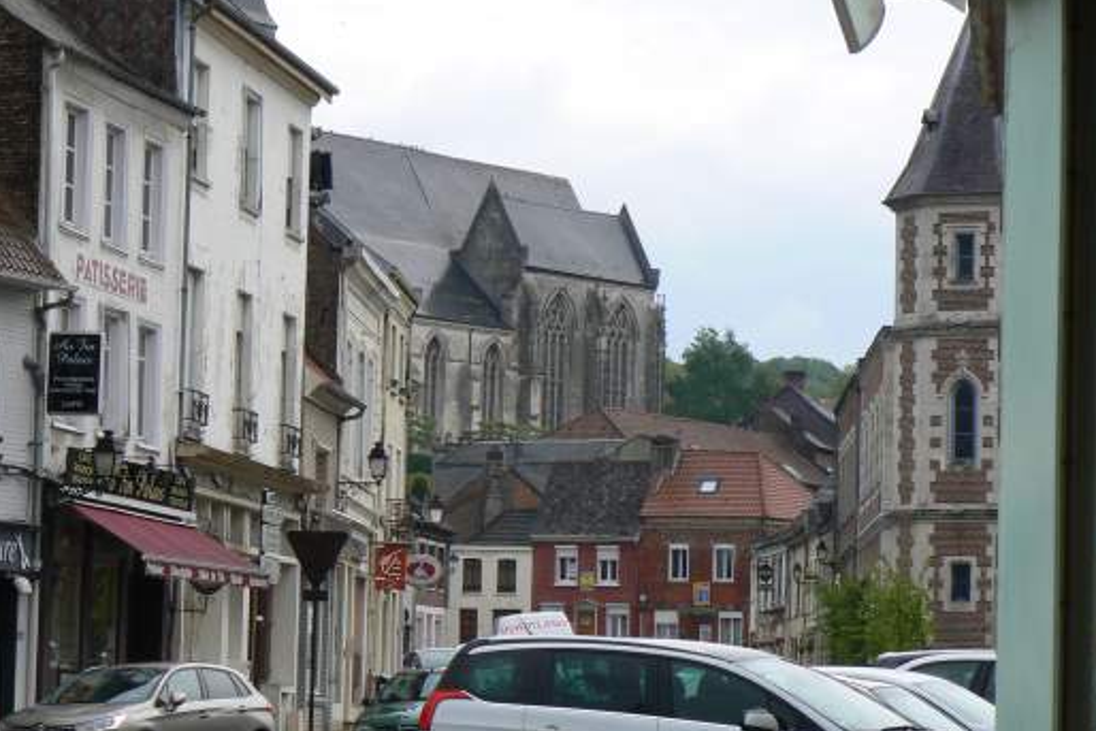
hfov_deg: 13.9
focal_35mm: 148
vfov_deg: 9.3
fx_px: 4507
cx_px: 563
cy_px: 399
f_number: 6.3
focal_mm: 20.3
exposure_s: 1/400
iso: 80
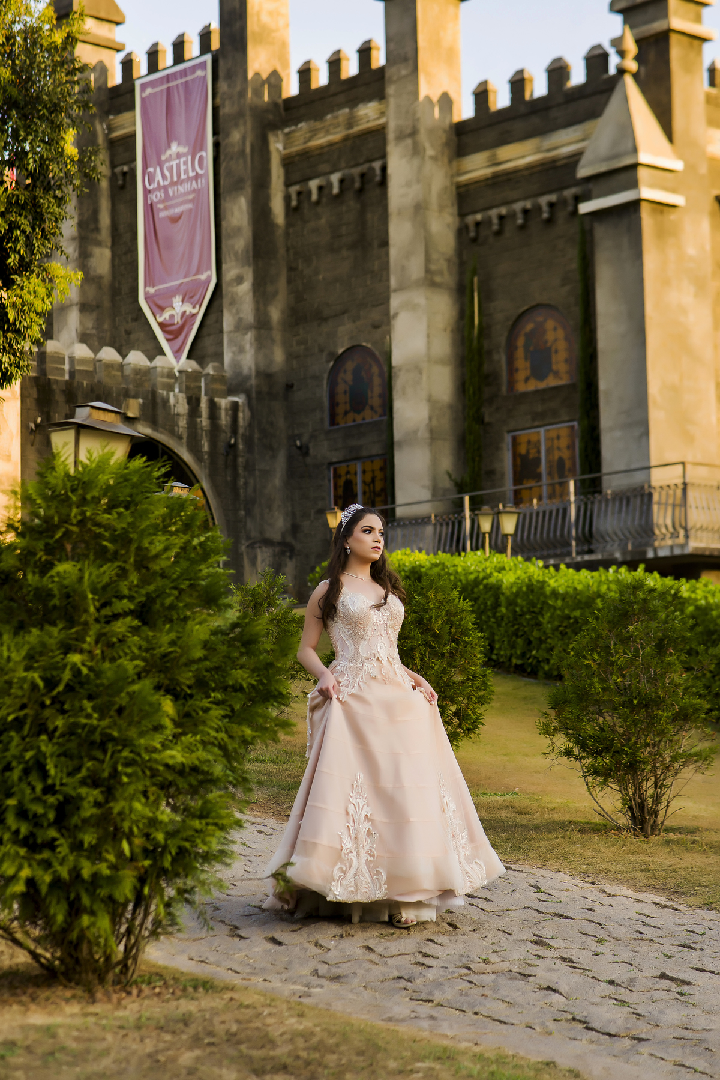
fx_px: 2548
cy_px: 540
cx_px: 360
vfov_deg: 23.9
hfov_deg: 16.1
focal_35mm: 85
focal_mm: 85
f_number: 5
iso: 500
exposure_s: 1/400
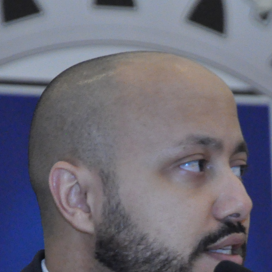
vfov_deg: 3.9
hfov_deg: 3.9
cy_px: 297
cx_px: 205
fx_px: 4013
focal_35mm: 451
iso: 3200
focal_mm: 105
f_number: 5.6
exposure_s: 1/160
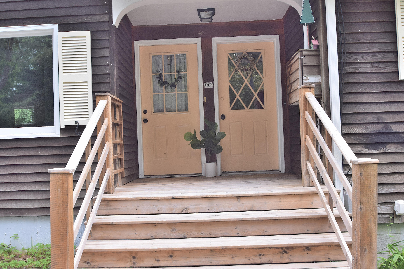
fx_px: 404
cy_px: 134
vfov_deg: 36.9
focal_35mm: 36
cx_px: 202
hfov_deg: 53.1
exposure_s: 1/125
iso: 400
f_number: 5.6
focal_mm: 24
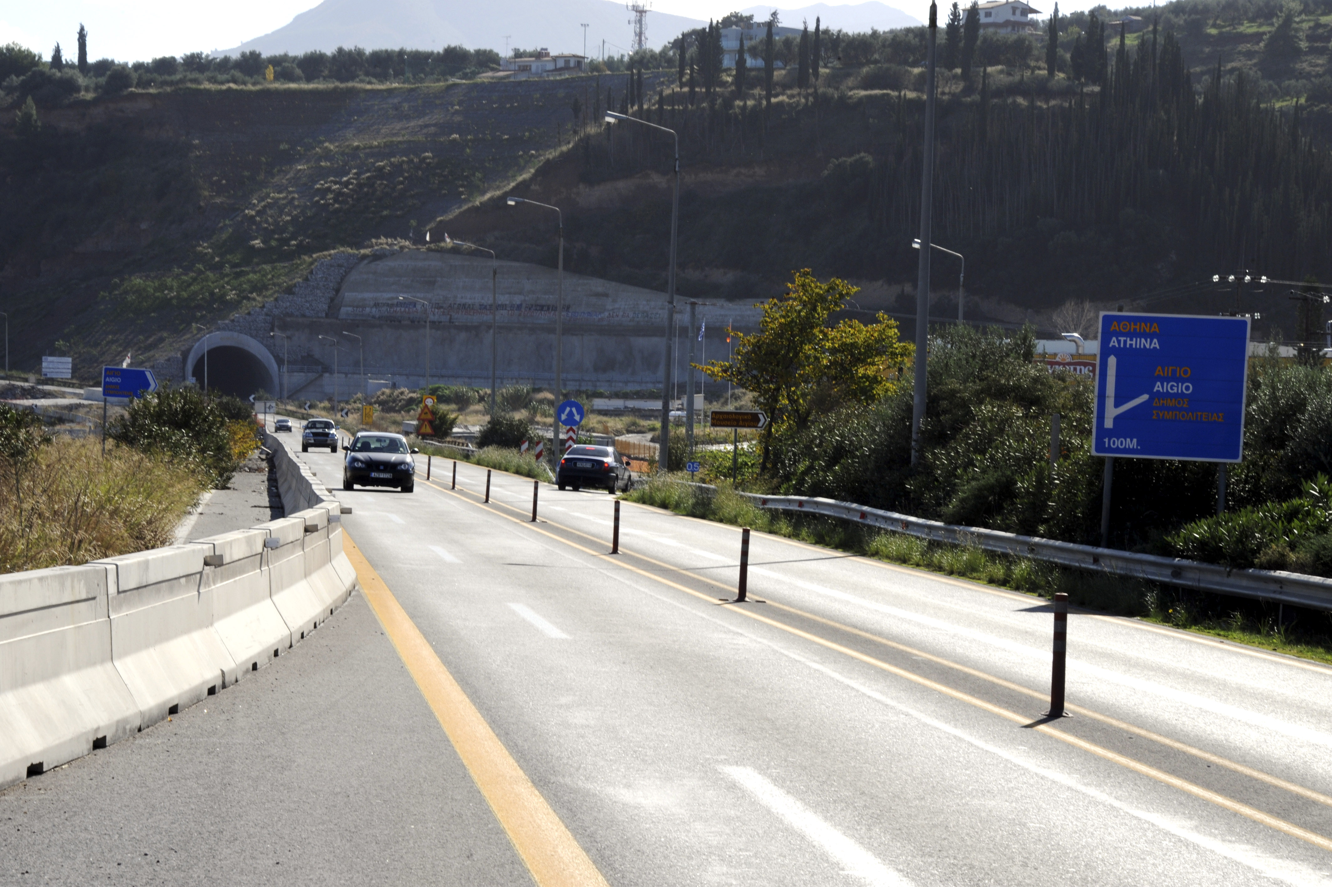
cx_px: 666
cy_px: 444
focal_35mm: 112
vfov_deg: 12.2
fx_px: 4141
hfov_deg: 18.3
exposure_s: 1/200
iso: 500
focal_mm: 112
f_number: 22
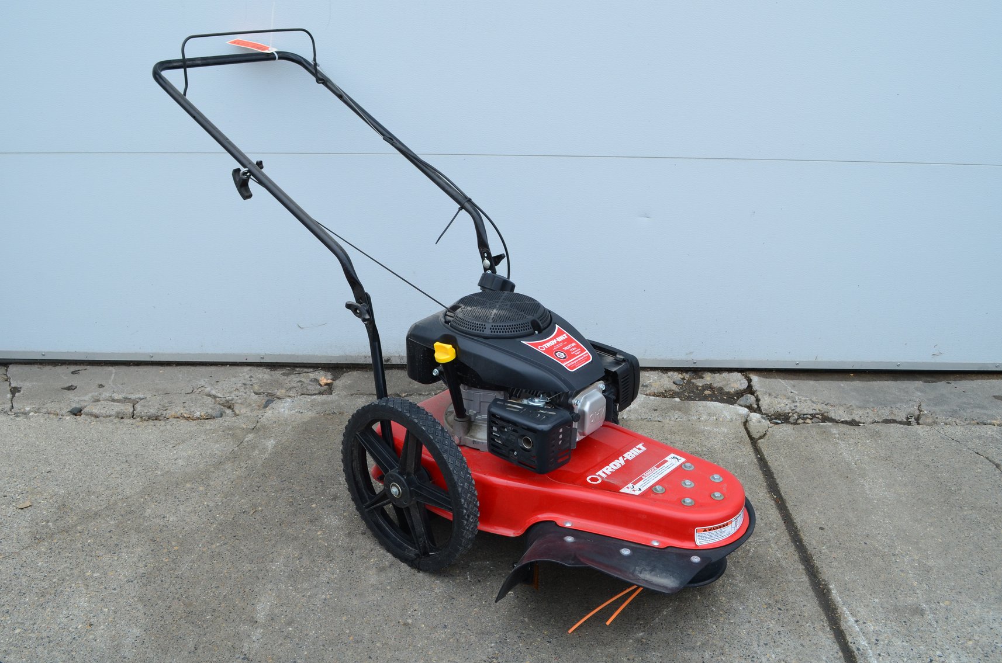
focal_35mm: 33
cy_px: 332
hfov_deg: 57.3
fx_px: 917
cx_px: 501
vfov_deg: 39.8
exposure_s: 1/250
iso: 400
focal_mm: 22
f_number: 10
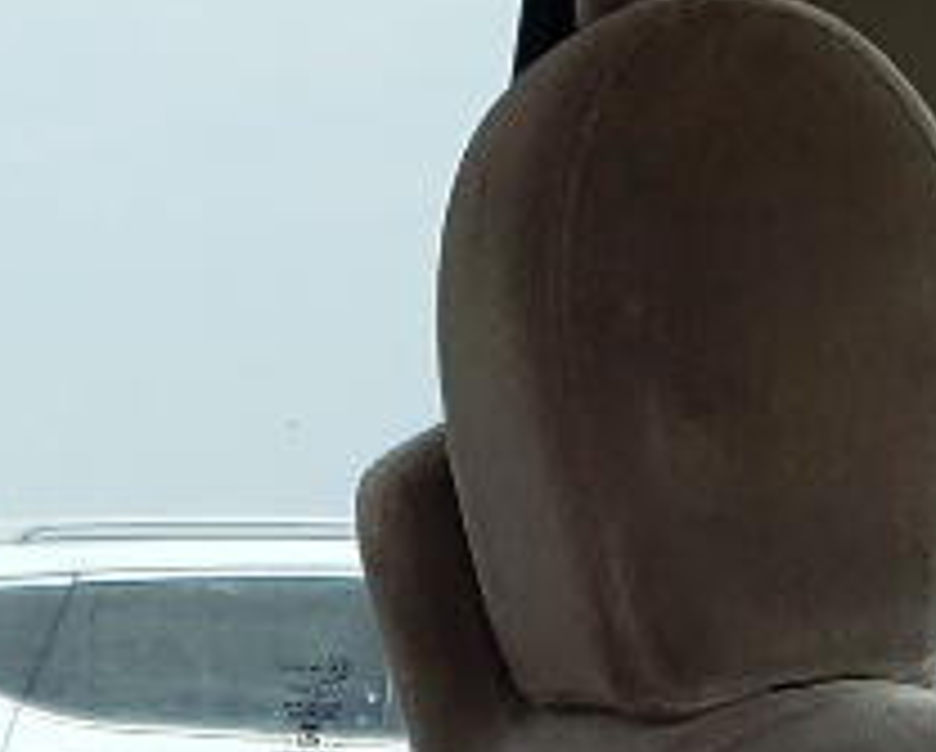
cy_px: 1963
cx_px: -50
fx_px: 5409
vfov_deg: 7.3
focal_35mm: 195
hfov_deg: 9.8
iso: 50
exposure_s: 1/400
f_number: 1.5
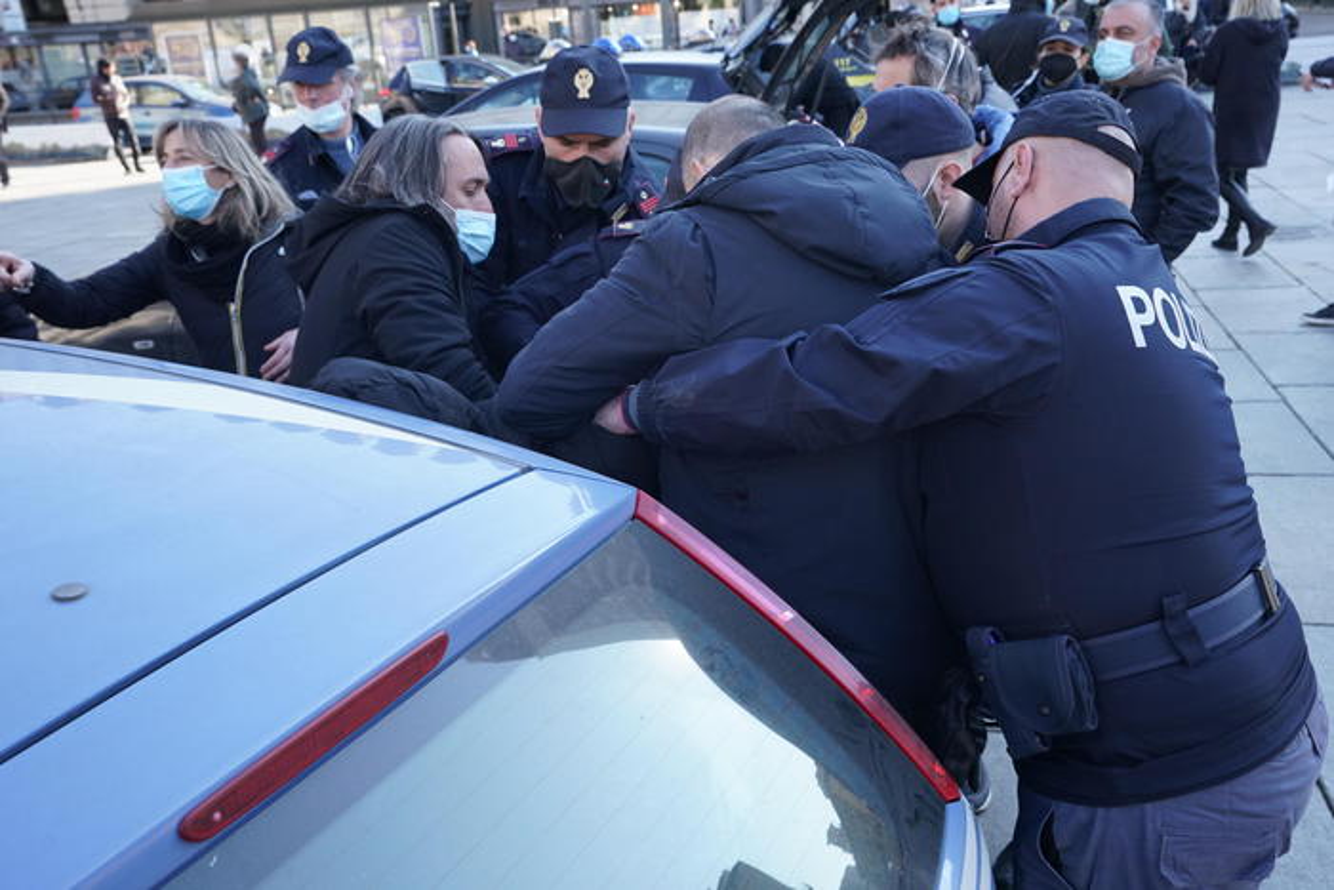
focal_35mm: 35
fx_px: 1297
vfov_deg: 37.9
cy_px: 445
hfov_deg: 54.4
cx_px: 667
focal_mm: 35
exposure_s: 1/800
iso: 2500
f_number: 7.1
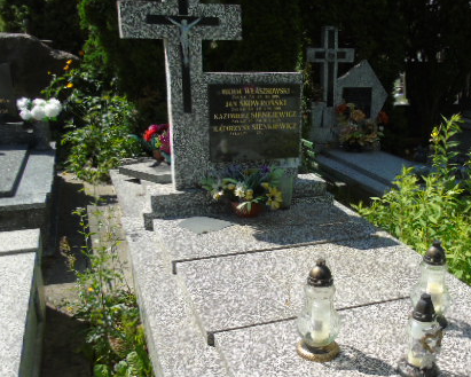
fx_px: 530
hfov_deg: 46.8
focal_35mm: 38
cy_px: 223
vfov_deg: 39.0
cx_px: 330
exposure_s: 1/640
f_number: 3.4
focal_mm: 4.4
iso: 80
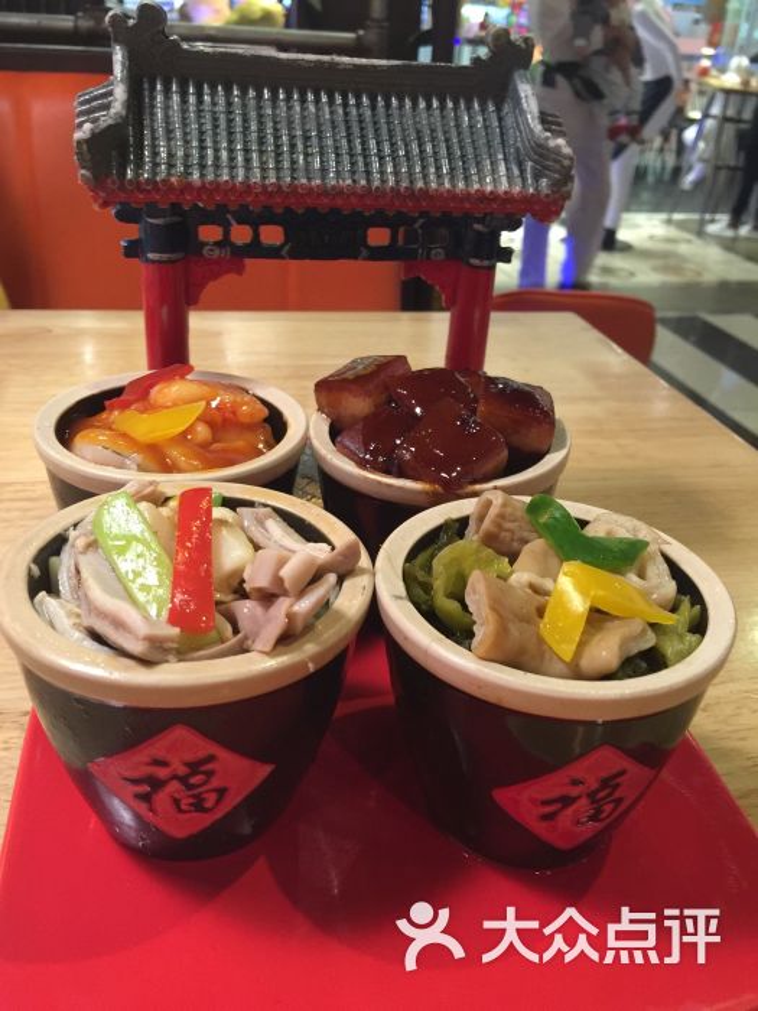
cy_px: 506
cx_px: 379
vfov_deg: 61.7
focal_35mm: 29
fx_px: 847
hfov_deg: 48.2
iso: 125
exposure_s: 1/17
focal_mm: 4.15
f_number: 2.2
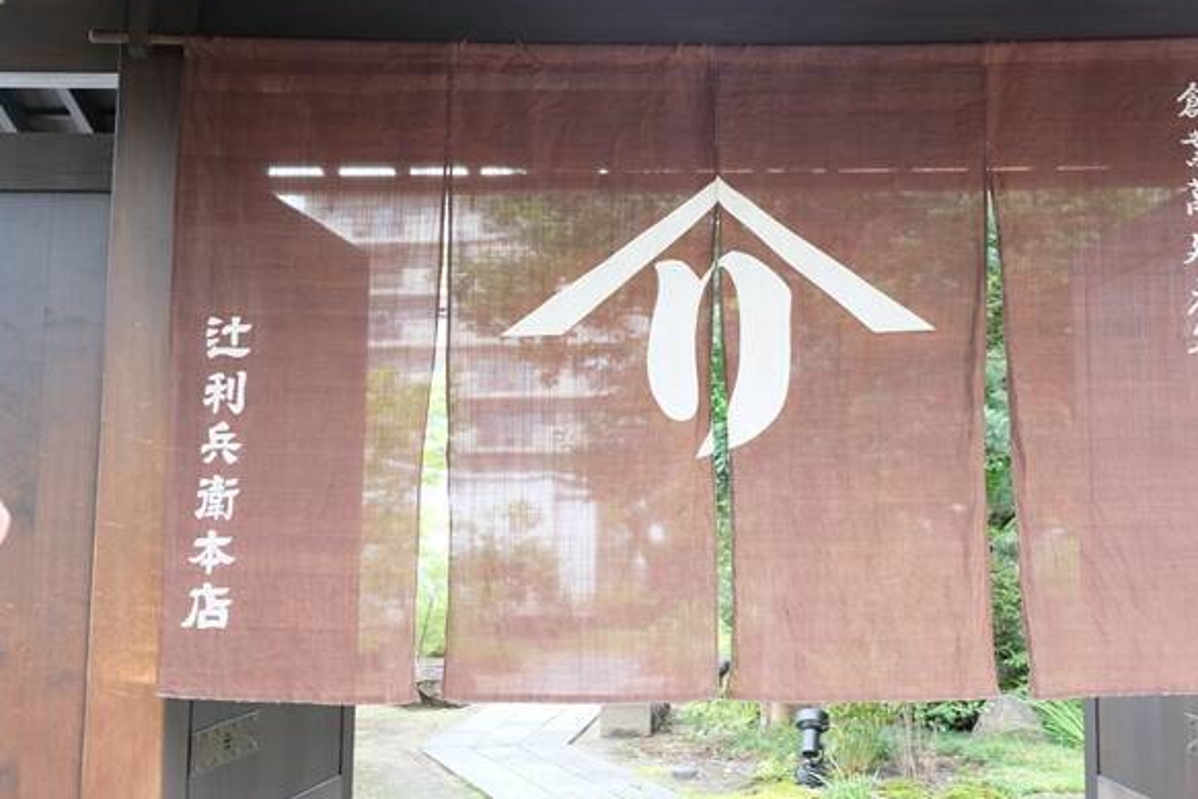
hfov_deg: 46.2
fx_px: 1398
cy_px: 326
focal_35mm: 42
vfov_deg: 31.8
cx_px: 703
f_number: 3.2
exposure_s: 1/125
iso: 500
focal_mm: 23.3
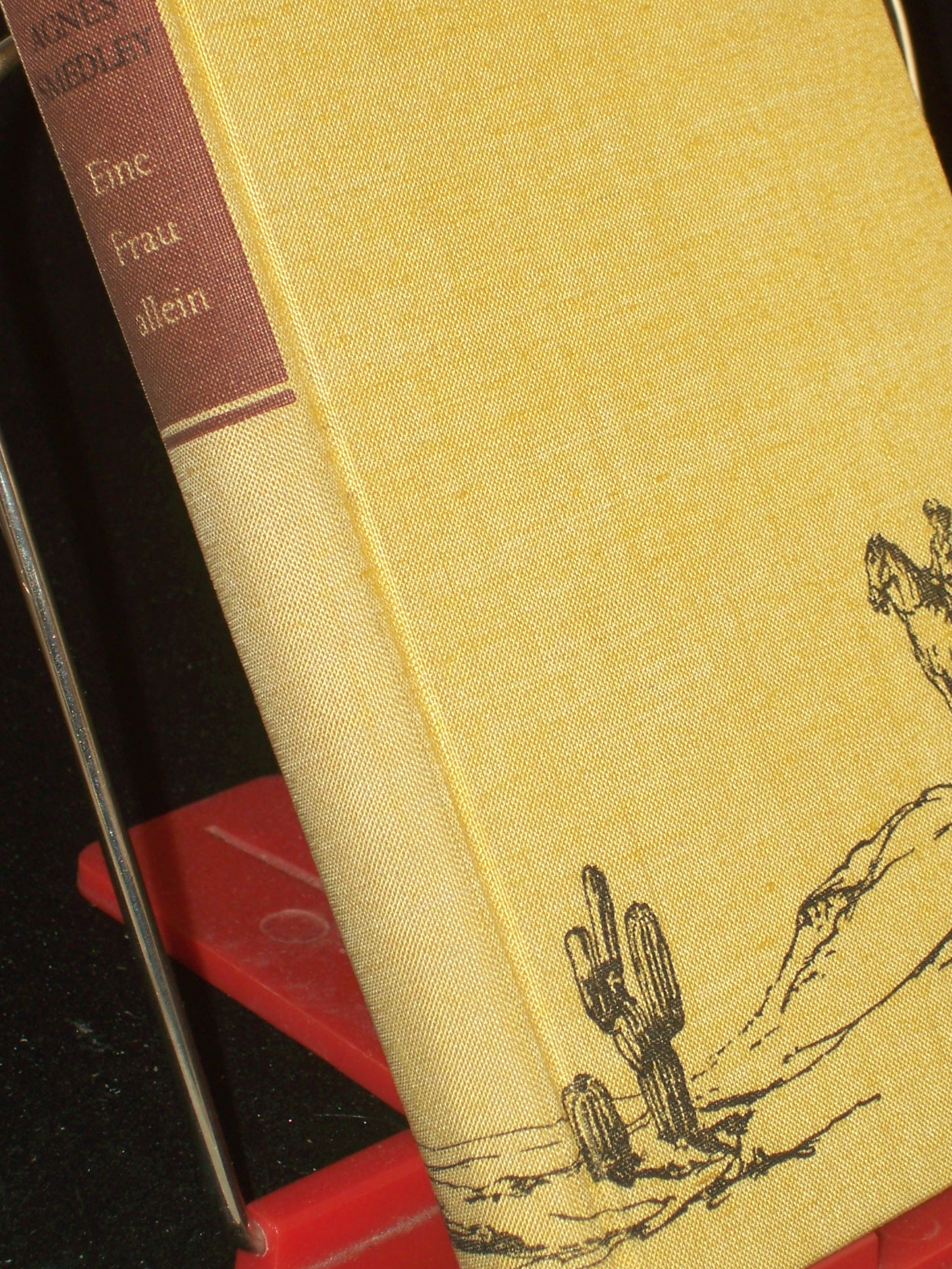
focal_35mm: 132
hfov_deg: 11.2
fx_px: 4841
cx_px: 585
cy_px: 542
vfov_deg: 14.9
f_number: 4.6
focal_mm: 16.8
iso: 80
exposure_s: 1/100
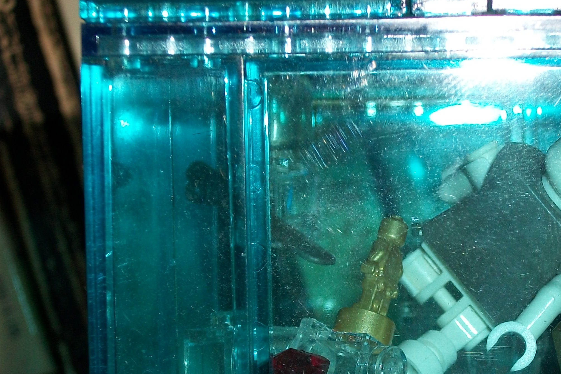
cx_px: 381
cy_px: 288
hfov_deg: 17.4
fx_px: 1823
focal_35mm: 117
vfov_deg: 11.7
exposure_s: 1/100
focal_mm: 11
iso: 80
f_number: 4.1
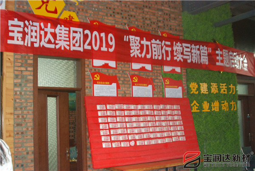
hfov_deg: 46.4
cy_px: 86
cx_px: 128
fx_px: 298
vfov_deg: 31.9
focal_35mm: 42
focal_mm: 28
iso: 1000
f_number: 5
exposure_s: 1/60
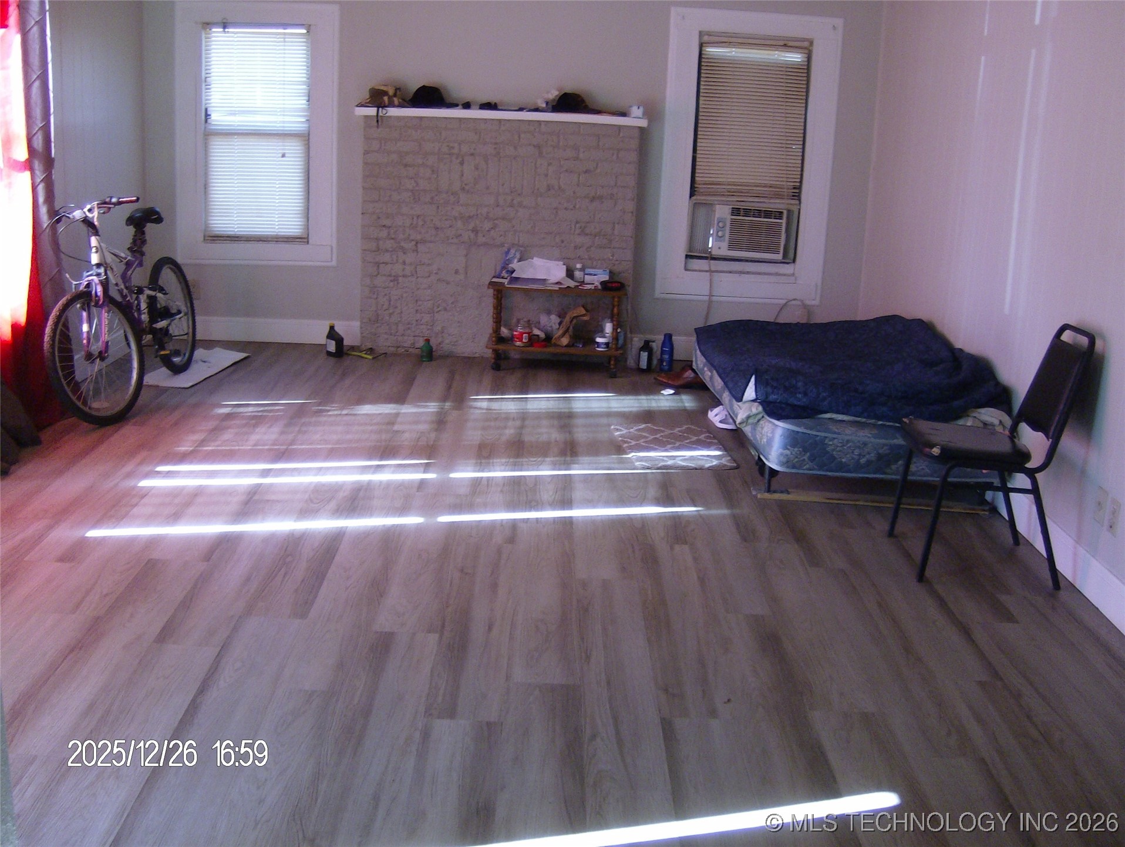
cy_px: 424
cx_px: 562
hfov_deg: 51.3
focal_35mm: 36
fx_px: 1171
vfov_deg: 39.7
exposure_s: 1/64
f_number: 2.8
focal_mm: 6
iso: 150
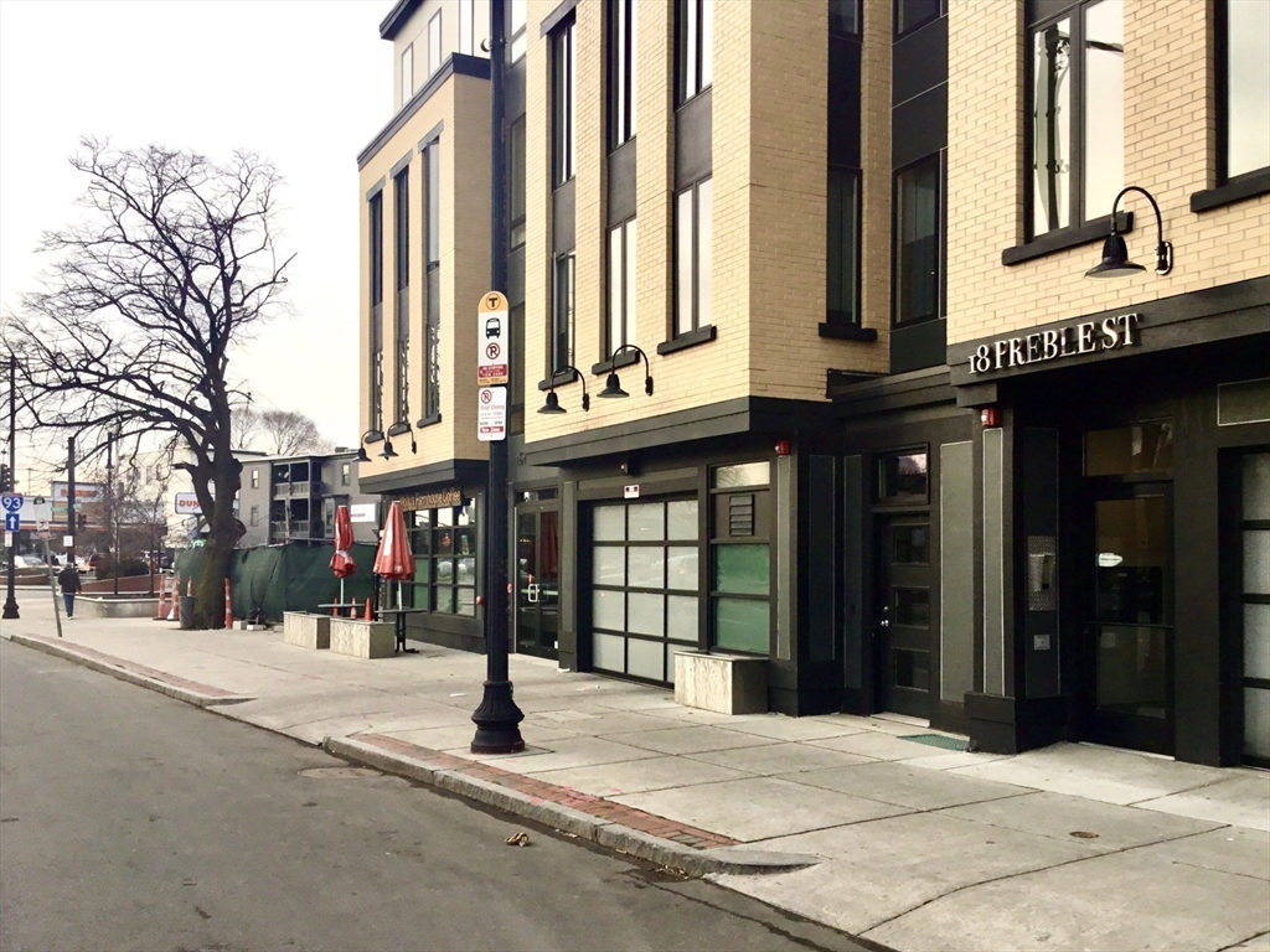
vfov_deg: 45.4
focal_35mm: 31
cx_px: 635
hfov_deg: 58.4
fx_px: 1137
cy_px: 476
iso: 25
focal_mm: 3.3
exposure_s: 1/342
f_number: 2.4
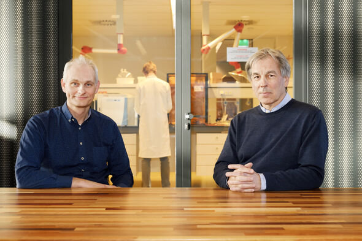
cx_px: 181
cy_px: 120
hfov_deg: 39.6
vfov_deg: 27.0
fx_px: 503
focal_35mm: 50
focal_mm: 50
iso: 1600
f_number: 5.6
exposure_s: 1/50
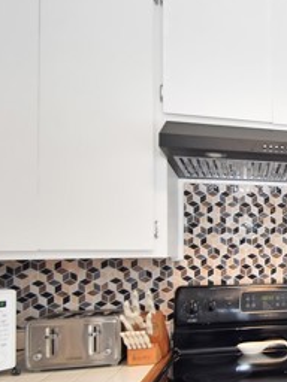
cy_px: 274
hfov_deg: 30.1
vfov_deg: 49.8
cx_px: 387
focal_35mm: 36
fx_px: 398
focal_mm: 10
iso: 640
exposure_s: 1/60
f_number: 4
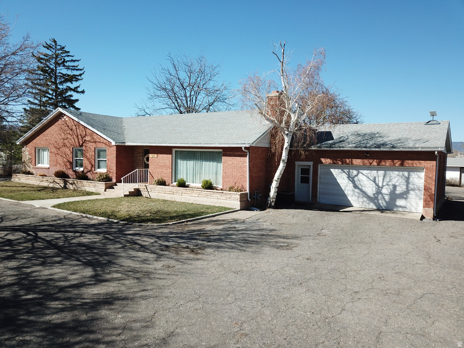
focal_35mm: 26
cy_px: 174
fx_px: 349
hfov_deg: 67.3
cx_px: 232
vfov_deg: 53.1
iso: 100
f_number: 2.2
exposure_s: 1/1188
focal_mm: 4.73
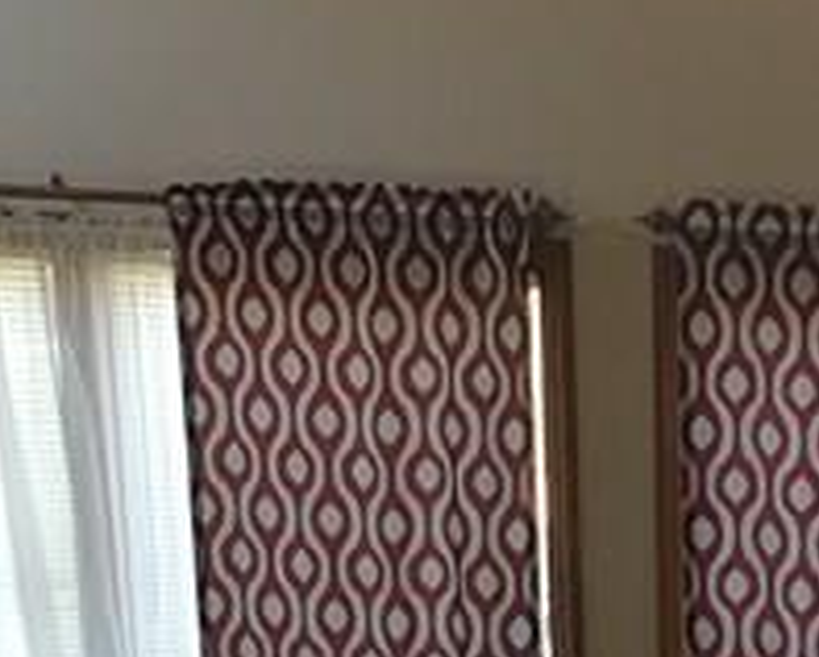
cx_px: 777
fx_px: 3567
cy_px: 815
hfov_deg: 13.0
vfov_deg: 10.3
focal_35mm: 147
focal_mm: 4.15
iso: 32
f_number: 2.2
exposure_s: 1/30
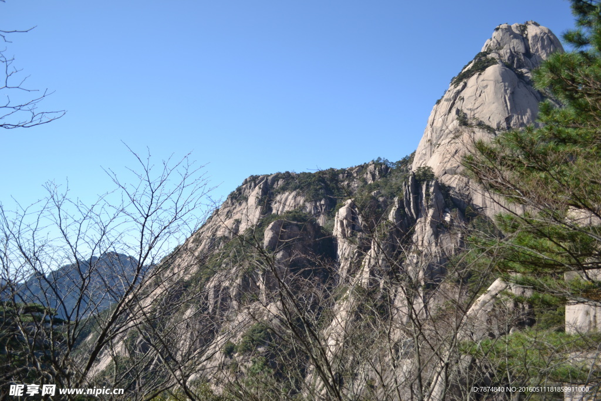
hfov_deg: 67.4
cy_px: 200
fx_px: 451
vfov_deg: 47.9
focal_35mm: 27
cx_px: 300
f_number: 3.5
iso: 100
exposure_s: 1/500
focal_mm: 18
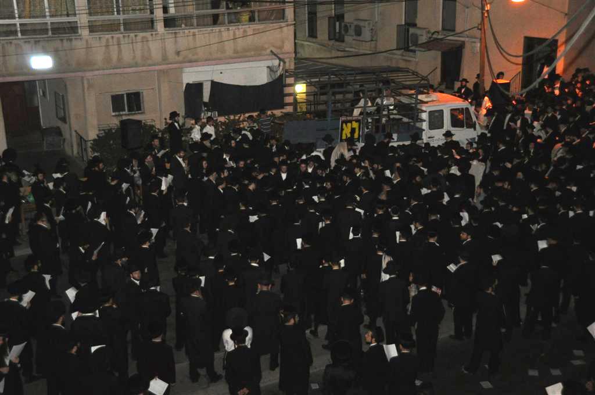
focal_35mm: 57
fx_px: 941
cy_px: 198
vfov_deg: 23.7
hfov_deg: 35.1
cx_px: 298
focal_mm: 38
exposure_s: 1/60
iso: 800
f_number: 4.2
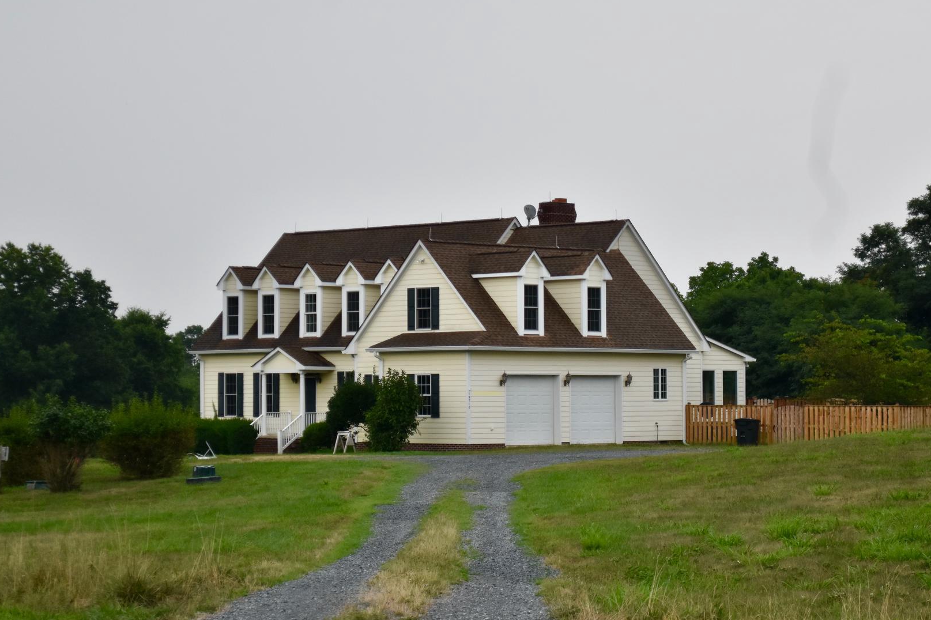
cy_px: 351
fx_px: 2705
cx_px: 520
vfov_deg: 13.1
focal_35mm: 105
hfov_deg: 19.5
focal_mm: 55
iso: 400
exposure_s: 1/1250
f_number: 5.6
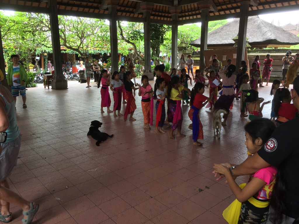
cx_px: 150
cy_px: 112
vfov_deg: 48.2
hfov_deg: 61.7
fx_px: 250
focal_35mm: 29
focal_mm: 4.15
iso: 32
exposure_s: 1/100
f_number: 2.2
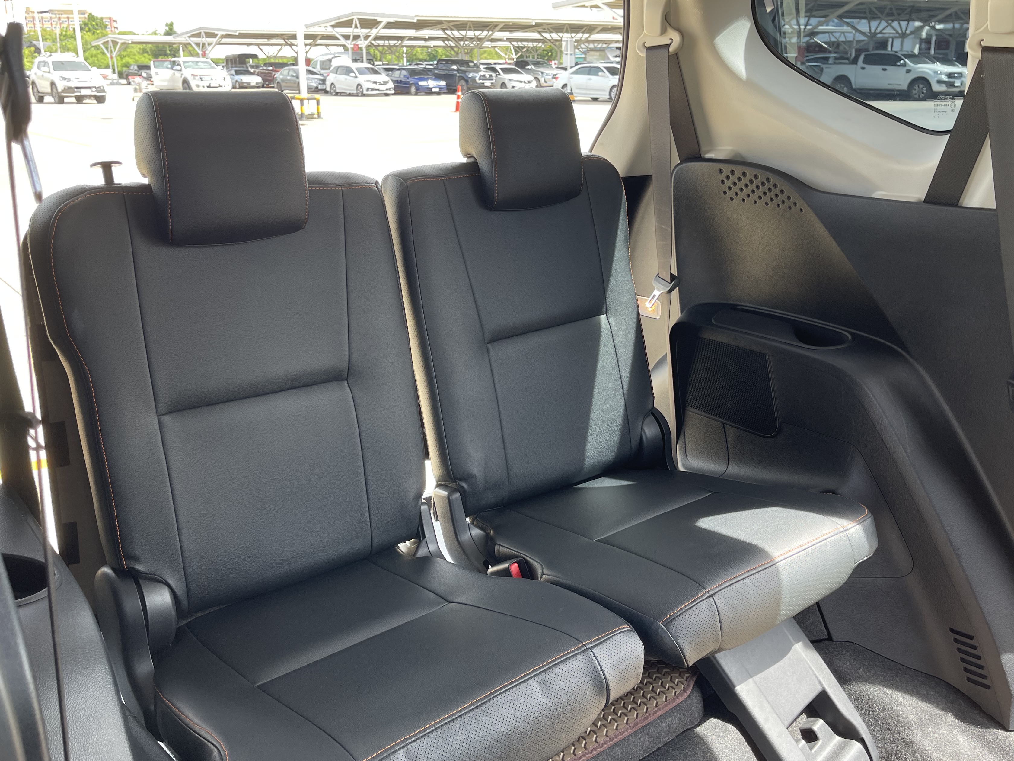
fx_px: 879
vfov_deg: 46.7
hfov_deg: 60.0
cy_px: 338
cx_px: 497
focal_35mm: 30
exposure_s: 1/208
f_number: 1.6
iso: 32
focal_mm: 5.1
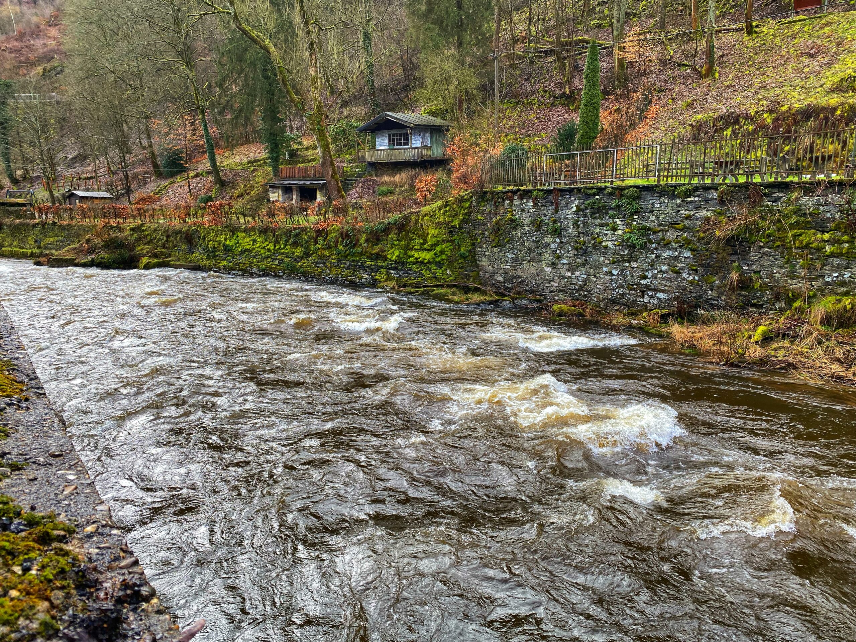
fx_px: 643
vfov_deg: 53.1
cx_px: 428
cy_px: 321
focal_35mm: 26
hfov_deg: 67.3
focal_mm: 4.25
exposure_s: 1/217
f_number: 1.8
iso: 32
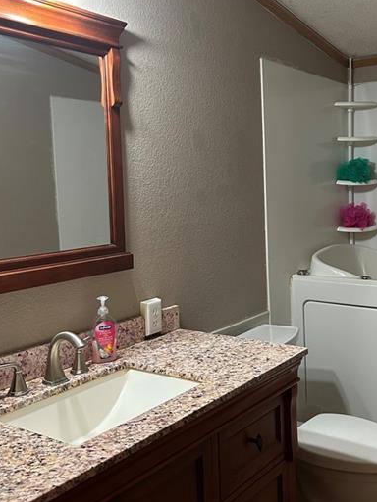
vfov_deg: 47.7
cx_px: 245
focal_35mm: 39
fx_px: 566
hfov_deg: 36.5
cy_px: 209
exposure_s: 1/60
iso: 250
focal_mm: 5.7
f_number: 1.5
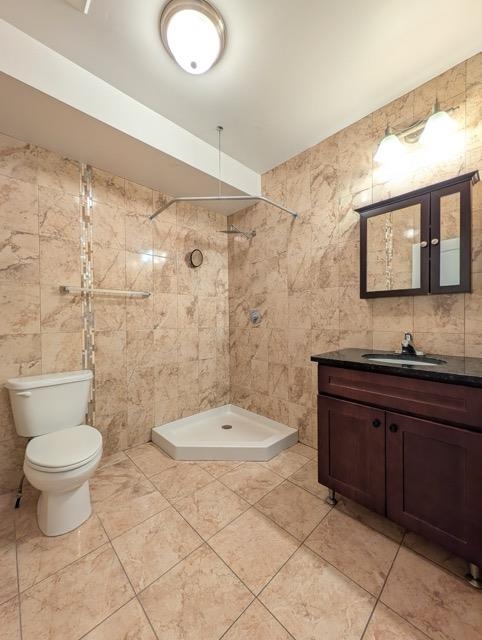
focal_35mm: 12
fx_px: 222
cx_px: 241
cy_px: 320
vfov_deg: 110.5
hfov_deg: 94.6
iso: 88
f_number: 1.7
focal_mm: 2.02
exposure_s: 1/60
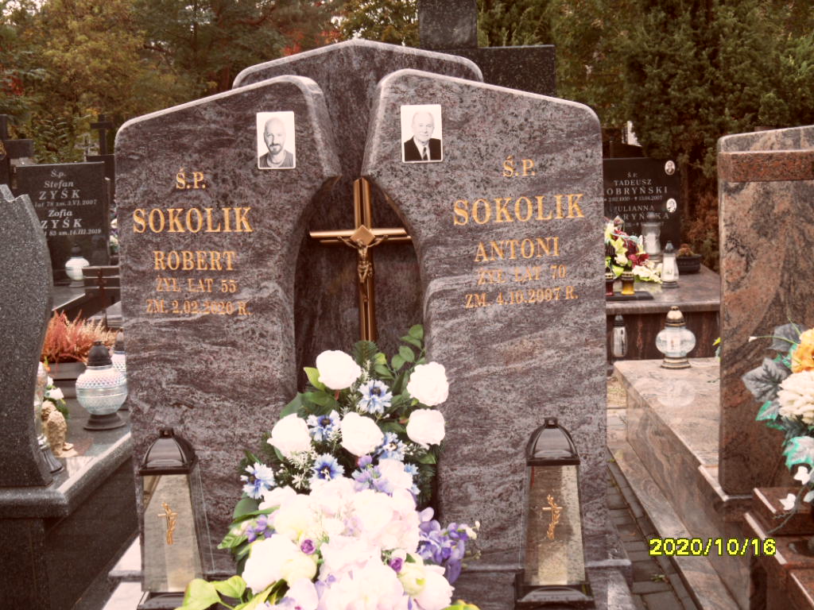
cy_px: 305
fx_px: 1176
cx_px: 407
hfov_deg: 38.2
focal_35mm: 50
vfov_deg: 29.1
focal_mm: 8.2
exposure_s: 1/125
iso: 100
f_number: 3.8
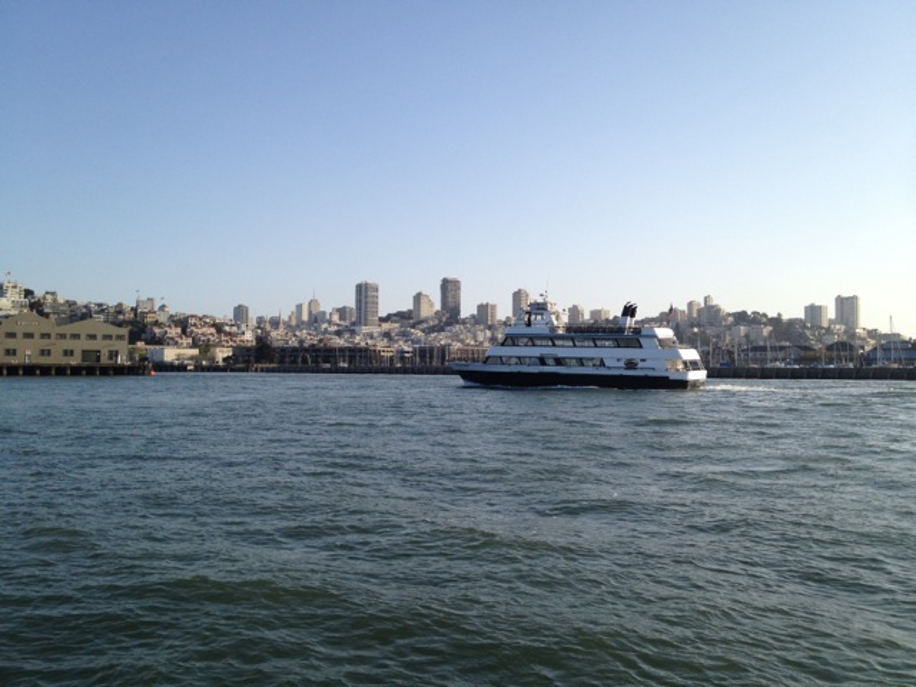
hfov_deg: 52.6
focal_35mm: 35
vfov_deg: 40.7
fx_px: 926
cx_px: 458
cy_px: 344
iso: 64
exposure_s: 1/1416
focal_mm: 4.28
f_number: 2.4
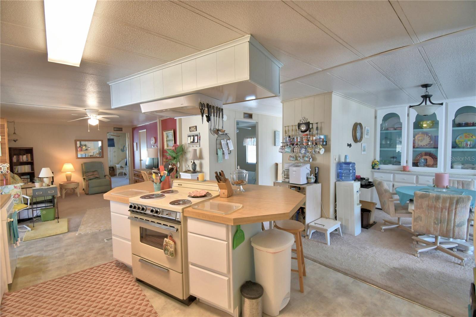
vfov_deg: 77.3
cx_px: 238
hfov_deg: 100.4
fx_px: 198
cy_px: 158
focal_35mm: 15
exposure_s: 1/50
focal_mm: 10
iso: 400
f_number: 4.5
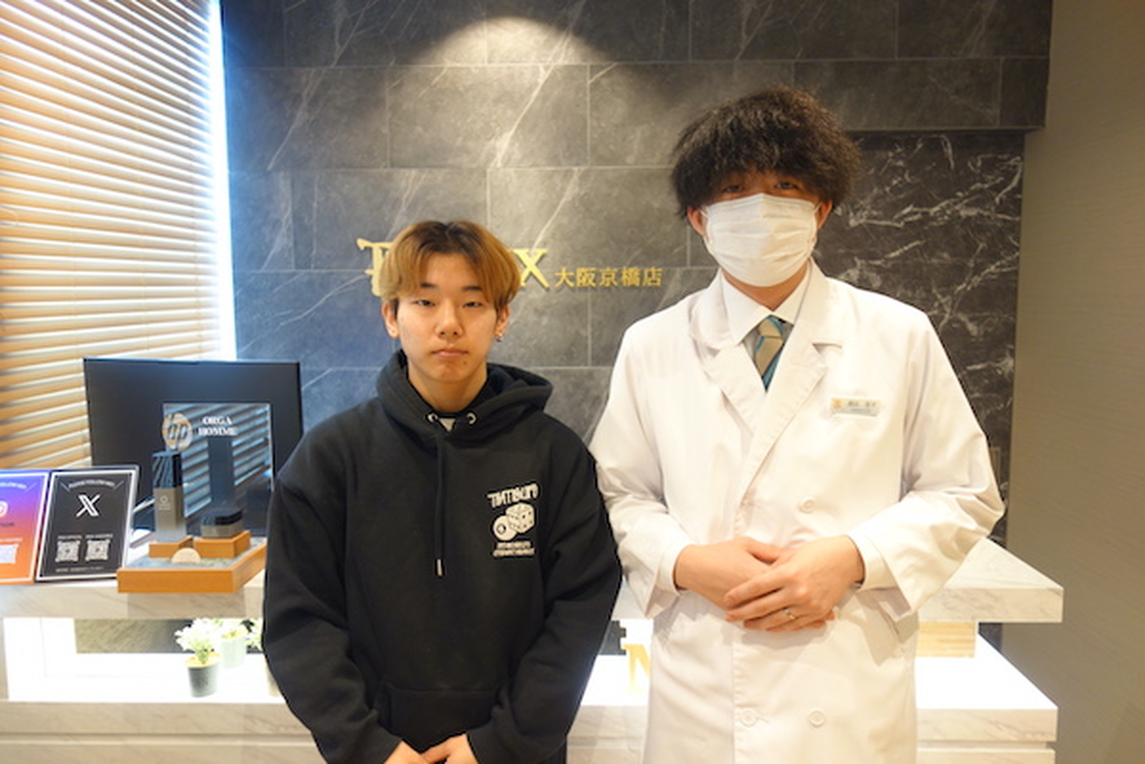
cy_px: 382
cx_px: 572
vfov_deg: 46.4
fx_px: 890
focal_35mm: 28
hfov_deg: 65.5
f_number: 1.8
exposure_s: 1/30
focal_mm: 10.4
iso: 200
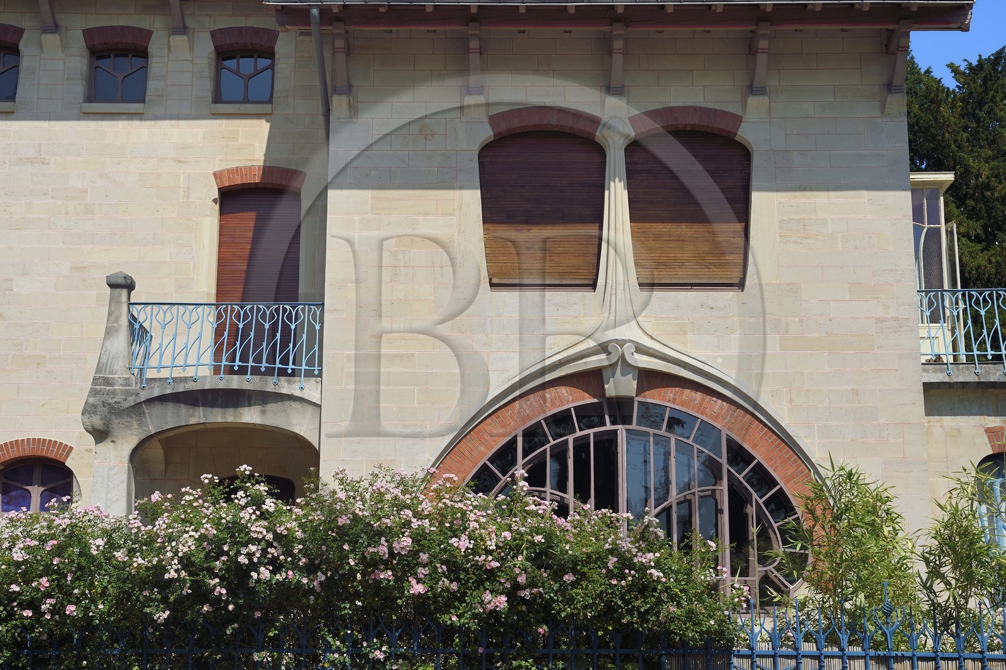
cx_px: 503
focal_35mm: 52
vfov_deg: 26.0
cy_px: 335
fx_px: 1453
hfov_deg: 38.2
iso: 200
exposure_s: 1/250
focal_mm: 52
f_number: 14
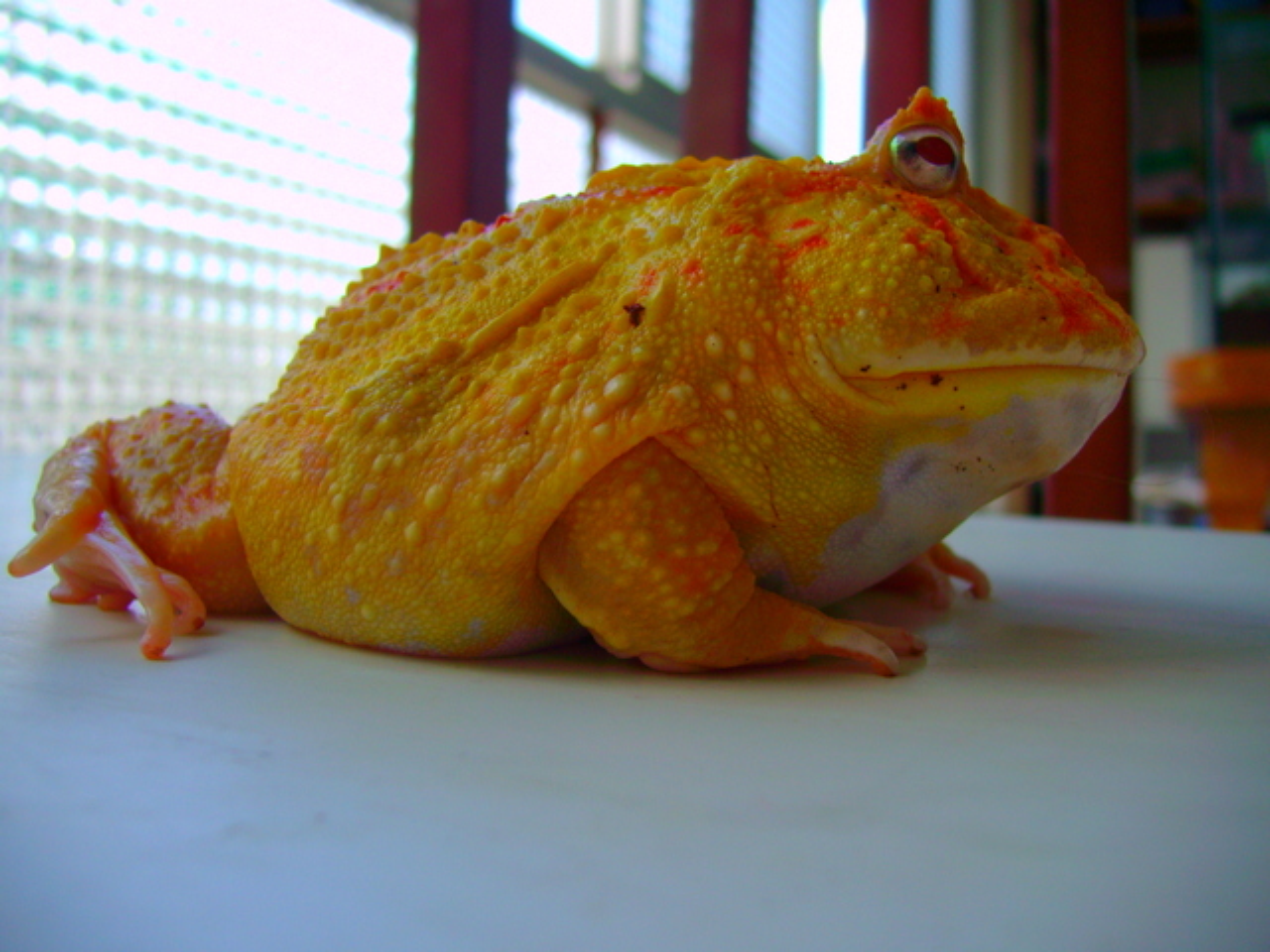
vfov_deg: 40.7
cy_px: 476
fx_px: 1284
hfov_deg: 52.6
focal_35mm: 35
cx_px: 635
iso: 64
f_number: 2.8
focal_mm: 5.8
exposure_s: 1/141
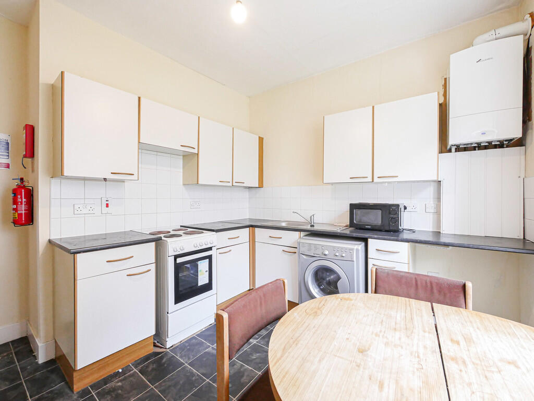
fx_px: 216
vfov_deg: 85.7
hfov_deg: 102.1
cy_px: 200
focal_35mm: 14
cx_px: 267
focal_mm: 7
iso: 2000
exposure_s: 1/60
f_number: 4
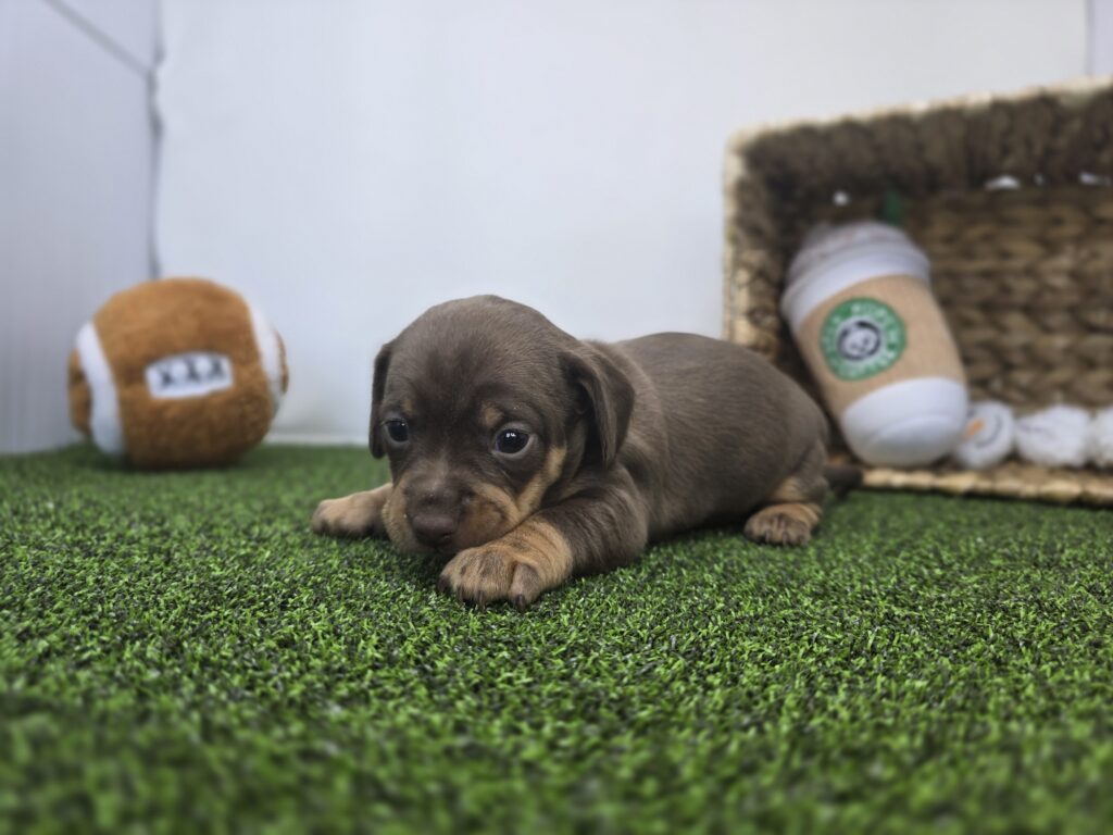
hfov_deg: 73.9
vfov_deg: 58.9
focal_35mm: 23
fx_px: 740
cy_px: 418
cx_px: 556
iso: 40
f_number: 1.7
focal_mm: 6.3
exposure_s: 1/120
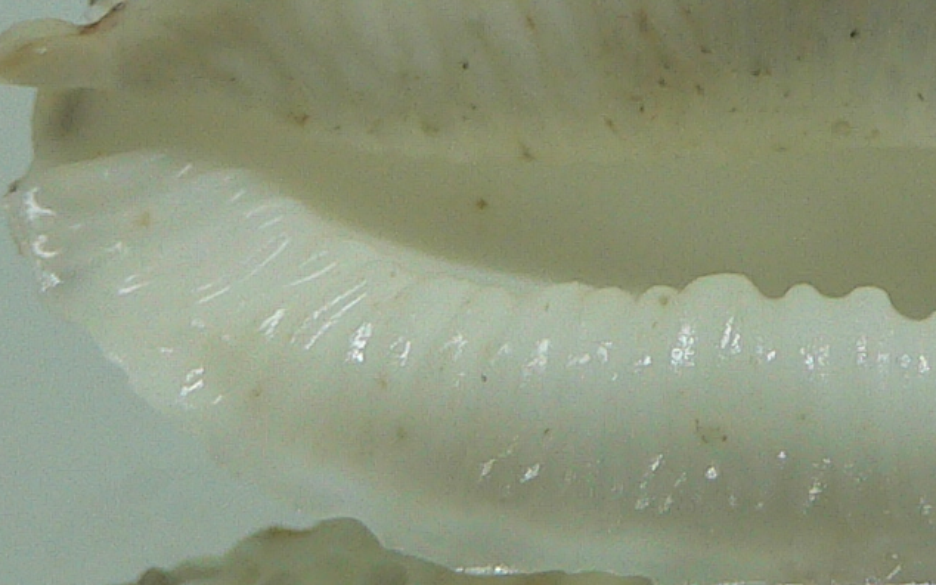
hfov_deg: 17.5
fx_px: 3010
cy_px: 130
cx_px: 777
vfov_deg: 11.1
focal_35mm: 118
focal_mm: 4.6
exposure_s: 1/60
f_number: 2.8
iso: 100
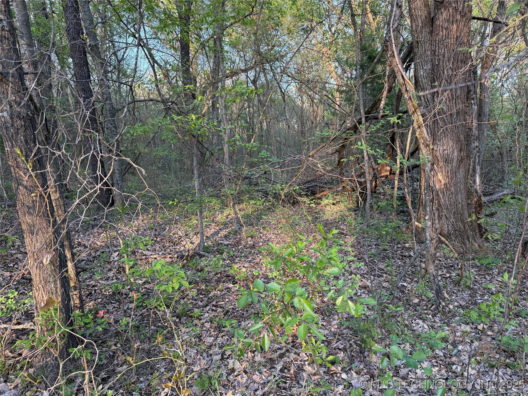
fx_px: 366
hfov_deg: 71.6
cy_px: 198
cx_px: 264
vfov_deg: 56.8
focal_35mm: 24
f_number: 1.78
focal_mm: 6.76
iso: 125
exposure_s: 1/230
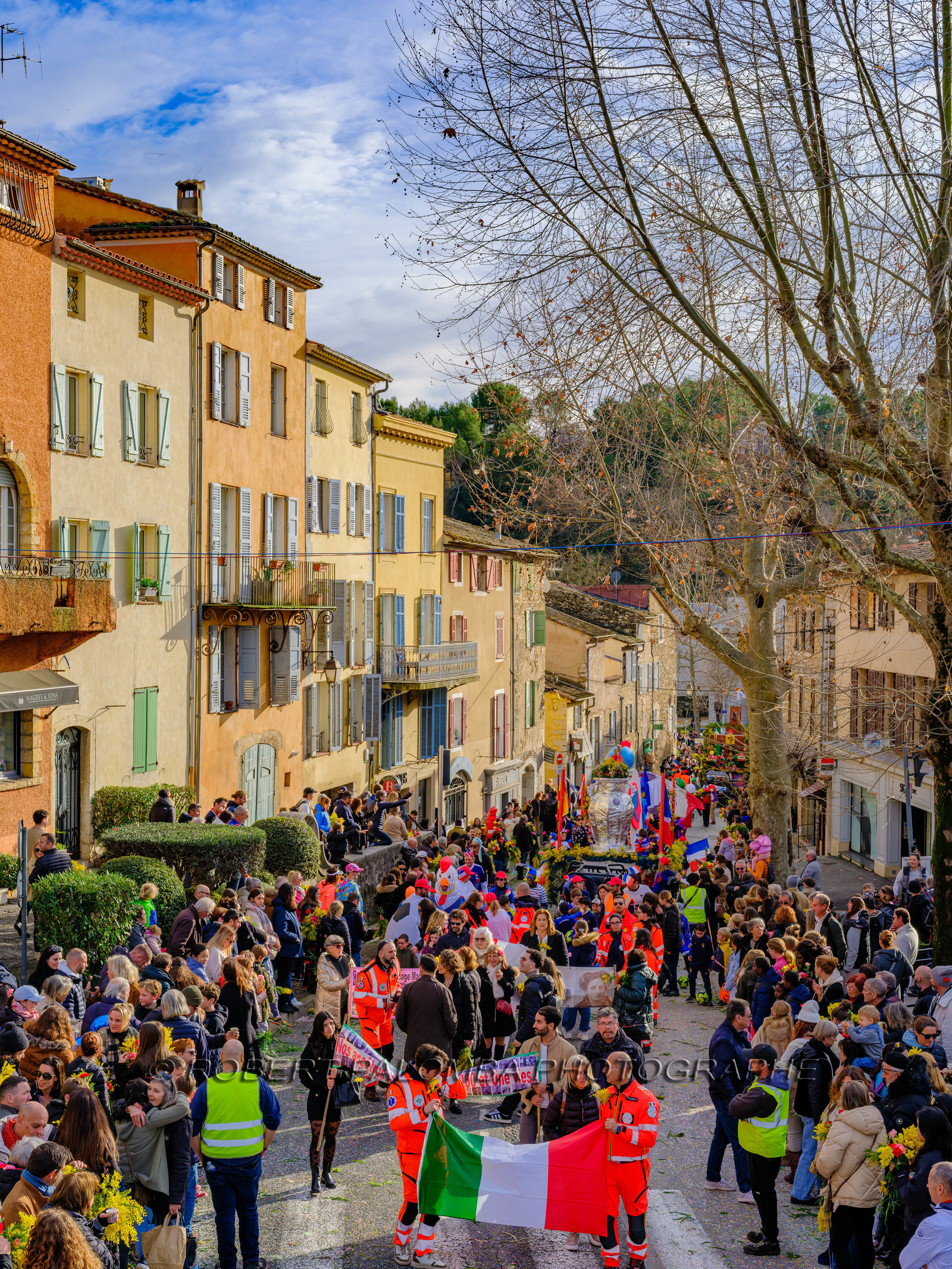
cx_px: 476
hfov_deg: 32.9
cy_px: 634
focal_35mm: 44
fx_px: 1613
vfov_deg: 42.9
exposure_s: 1/100
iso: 320
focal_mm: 55
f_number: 10
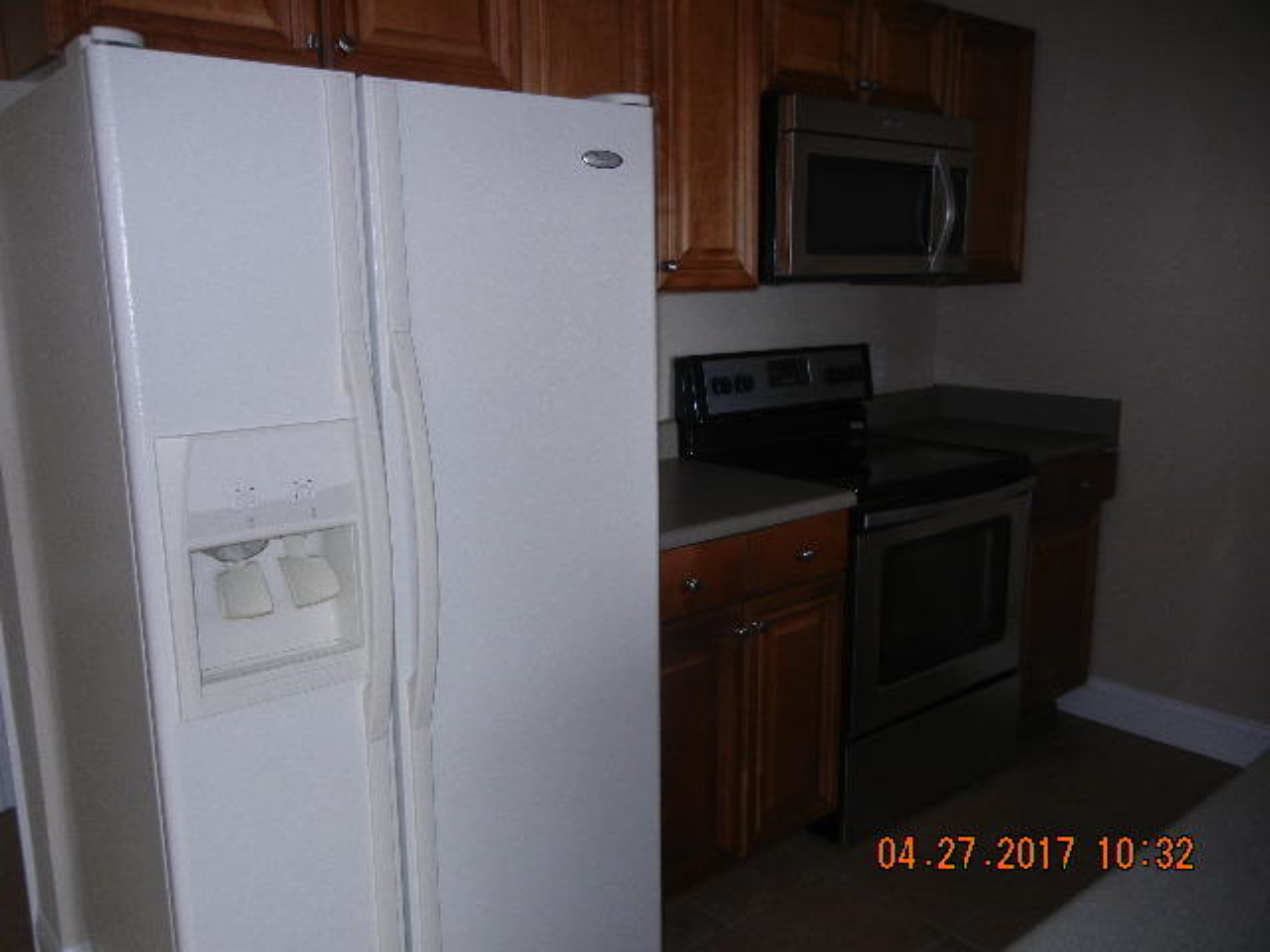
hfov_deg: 60.0
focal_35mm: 30
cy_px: 476
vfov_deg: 46.8
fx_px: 1101
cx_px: 635
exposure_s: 1/30
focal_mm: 5.4
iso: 200
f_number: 3.5
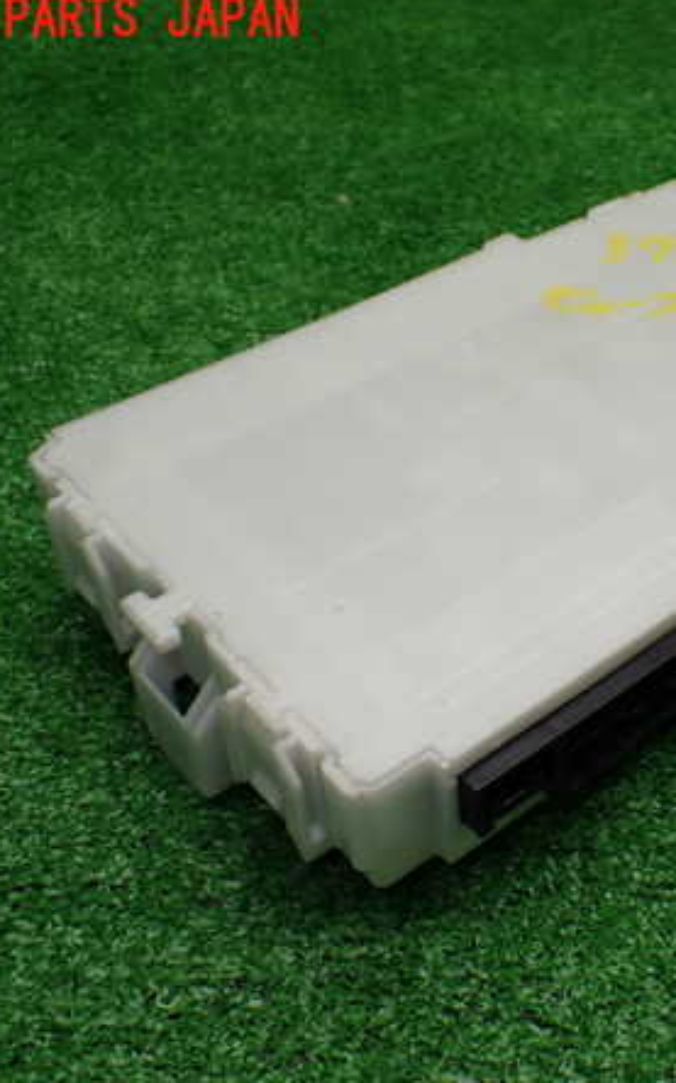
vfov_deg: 46.2
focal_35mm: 43
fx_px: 1269
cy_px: 539
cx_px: 588
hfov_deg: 28.8
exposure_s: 1/125
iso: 200
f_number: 2.3
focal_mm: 5.4
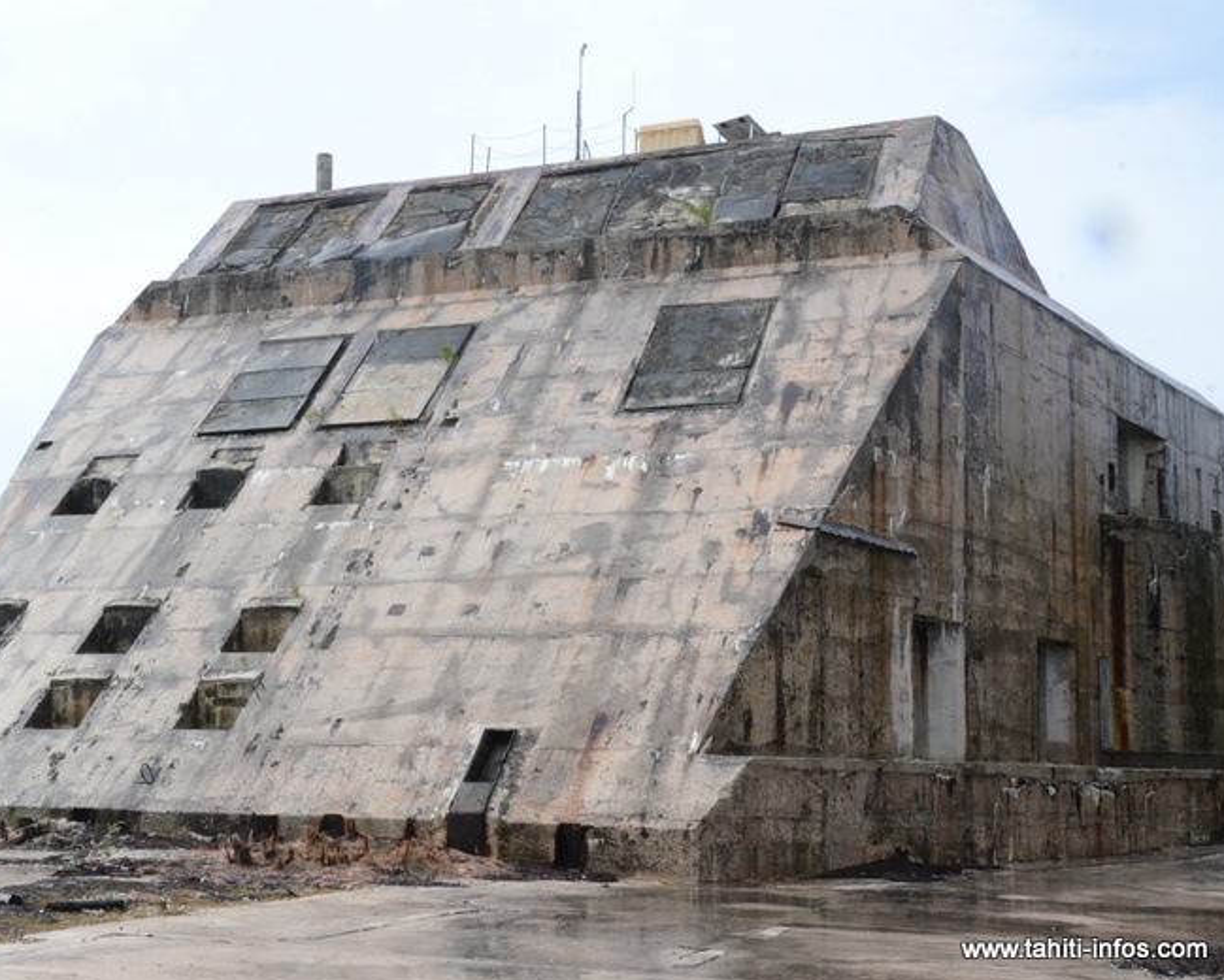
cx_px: 492
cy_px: 496
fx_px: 1631
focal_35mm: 45
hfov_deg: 41.0
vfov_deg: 33.5
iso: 3200
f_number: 22
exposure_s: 1/1000
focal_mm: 26
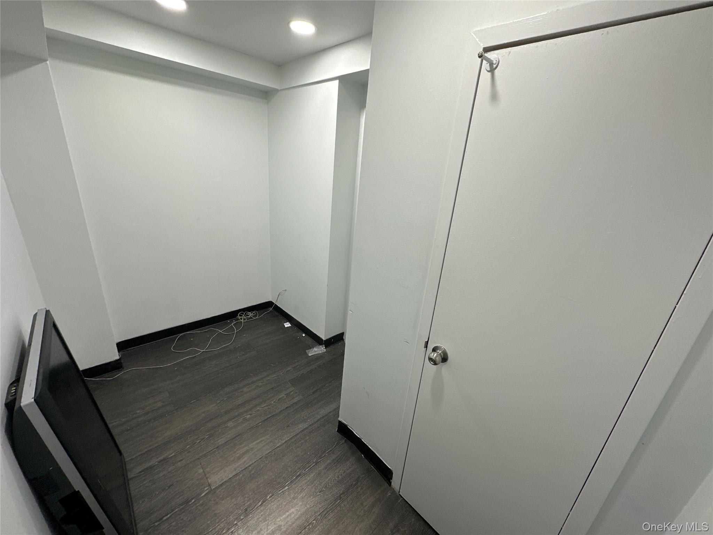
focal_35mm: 14
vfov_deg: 85.7
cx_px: 356
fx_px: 288
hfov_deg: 102.1
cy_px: 268
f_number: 2.2
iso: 125
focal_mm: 2.22
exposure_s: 1/120
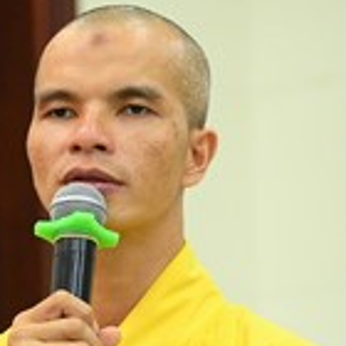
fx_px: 5360
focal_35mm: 474
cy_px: 358
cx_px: 99
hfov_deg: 3.7
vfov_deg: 3.7
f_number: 4
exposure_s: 1/160
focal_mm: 120
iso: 5000
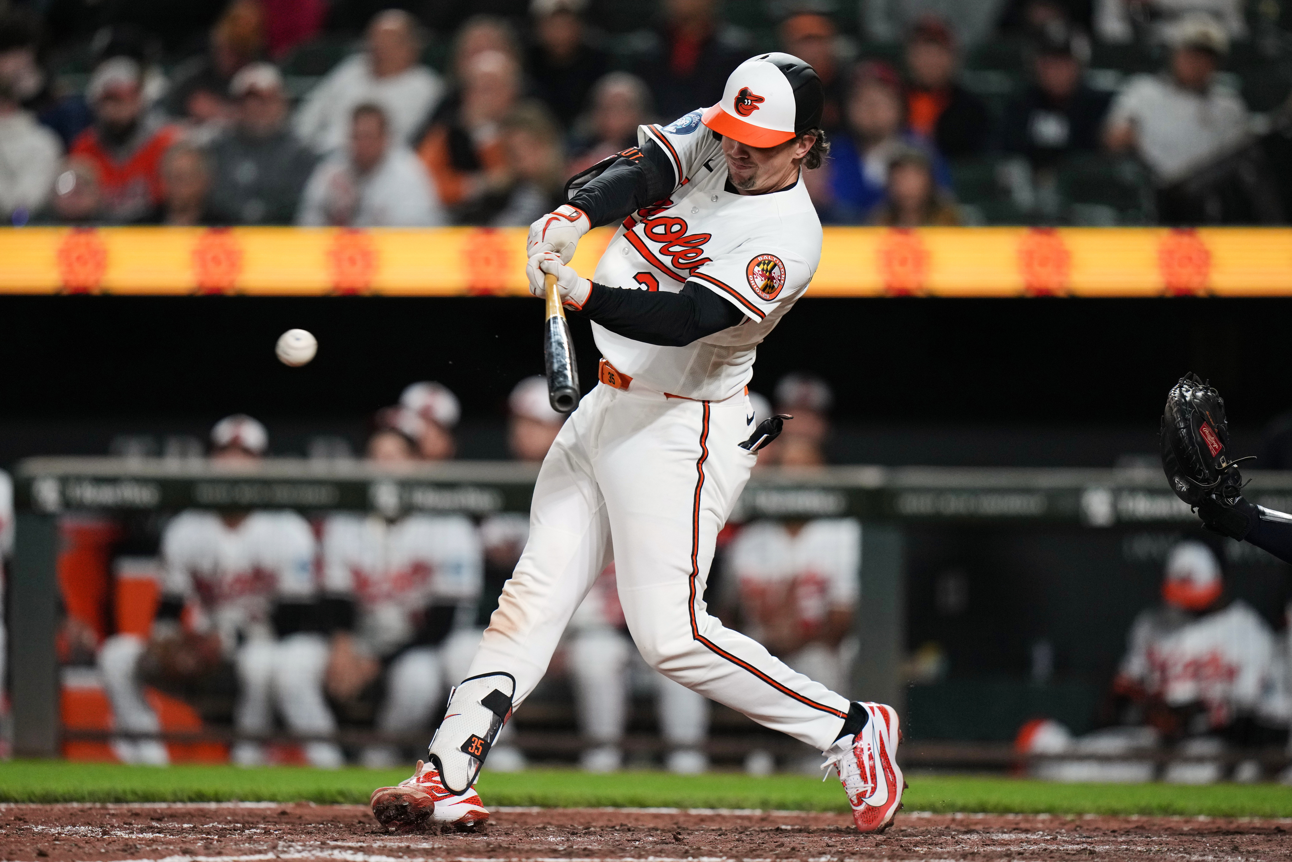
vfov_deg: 3.4
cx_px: 646
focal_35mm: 400
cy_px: 431
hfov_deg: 5.2
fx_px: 14355
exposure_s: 1/3200
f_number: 2.8
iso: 2500
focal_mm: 400
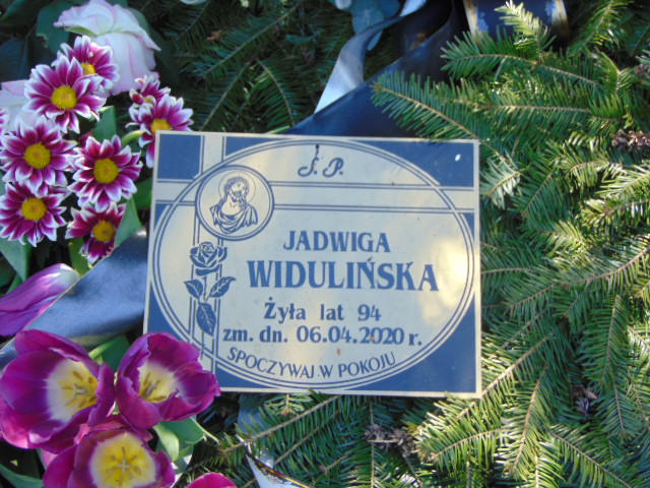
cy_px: 244
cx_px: 325
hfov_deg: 32.2
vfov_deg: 24.4
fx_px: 1127
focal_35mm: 60
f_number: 3.6
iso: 80
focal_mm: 10.8
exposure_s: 1/80
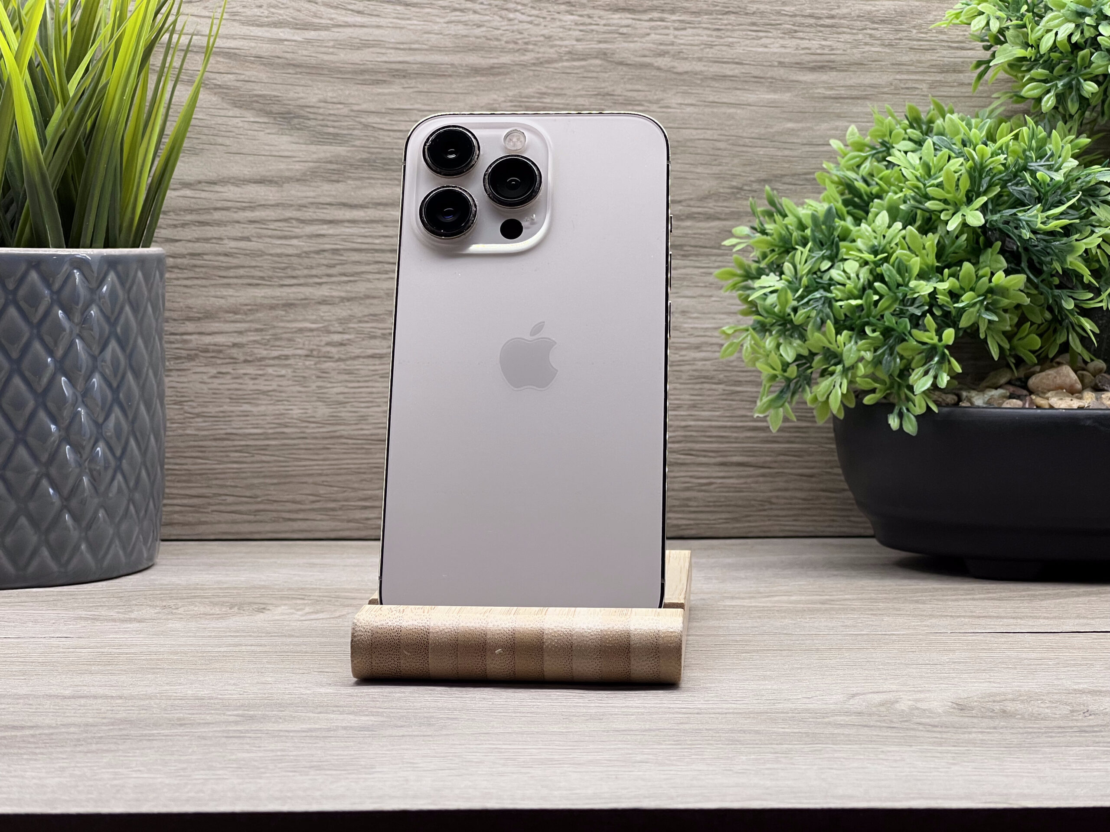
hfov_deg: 25.3
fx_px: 2469
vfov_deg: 19.1
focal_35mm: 77
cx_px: 555
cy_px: 416
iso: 80
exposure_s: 1/100
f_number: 2.8
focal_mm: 9
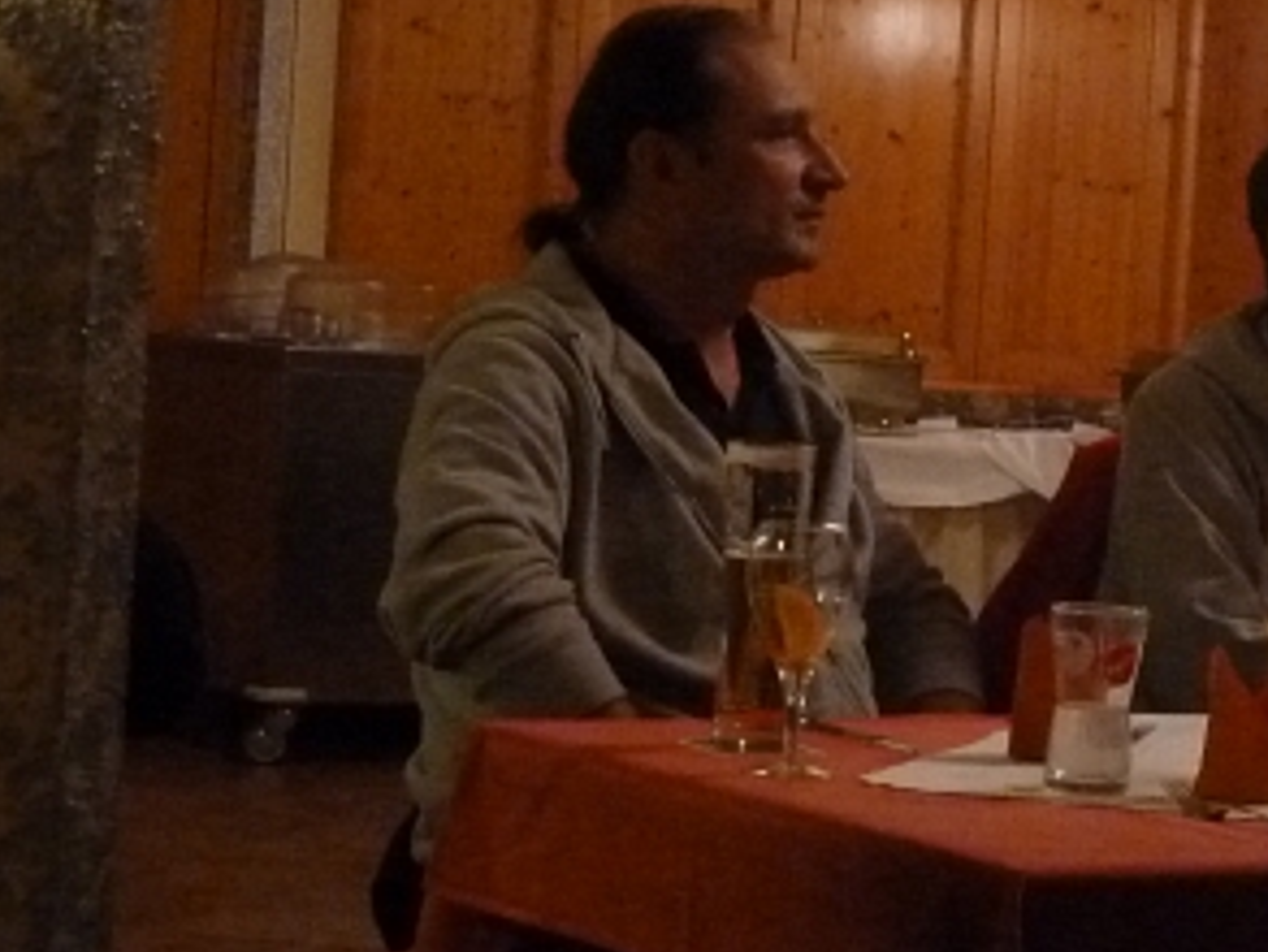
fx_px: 4727
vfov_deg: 11.5
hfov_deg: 14.9
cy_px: 424
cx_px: 1359
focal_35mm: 129
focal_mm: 9.7
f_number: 3.9
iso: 800
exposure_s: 1/30
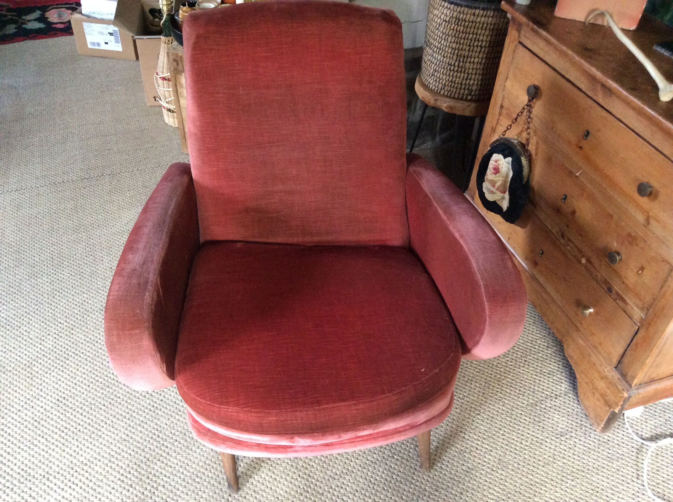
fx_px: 621
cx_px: 336
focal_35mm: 32
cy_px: 251
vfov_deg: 44.1
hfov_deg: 56.9
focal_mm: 3.3
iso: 250
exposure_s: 1/17
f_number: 2.4
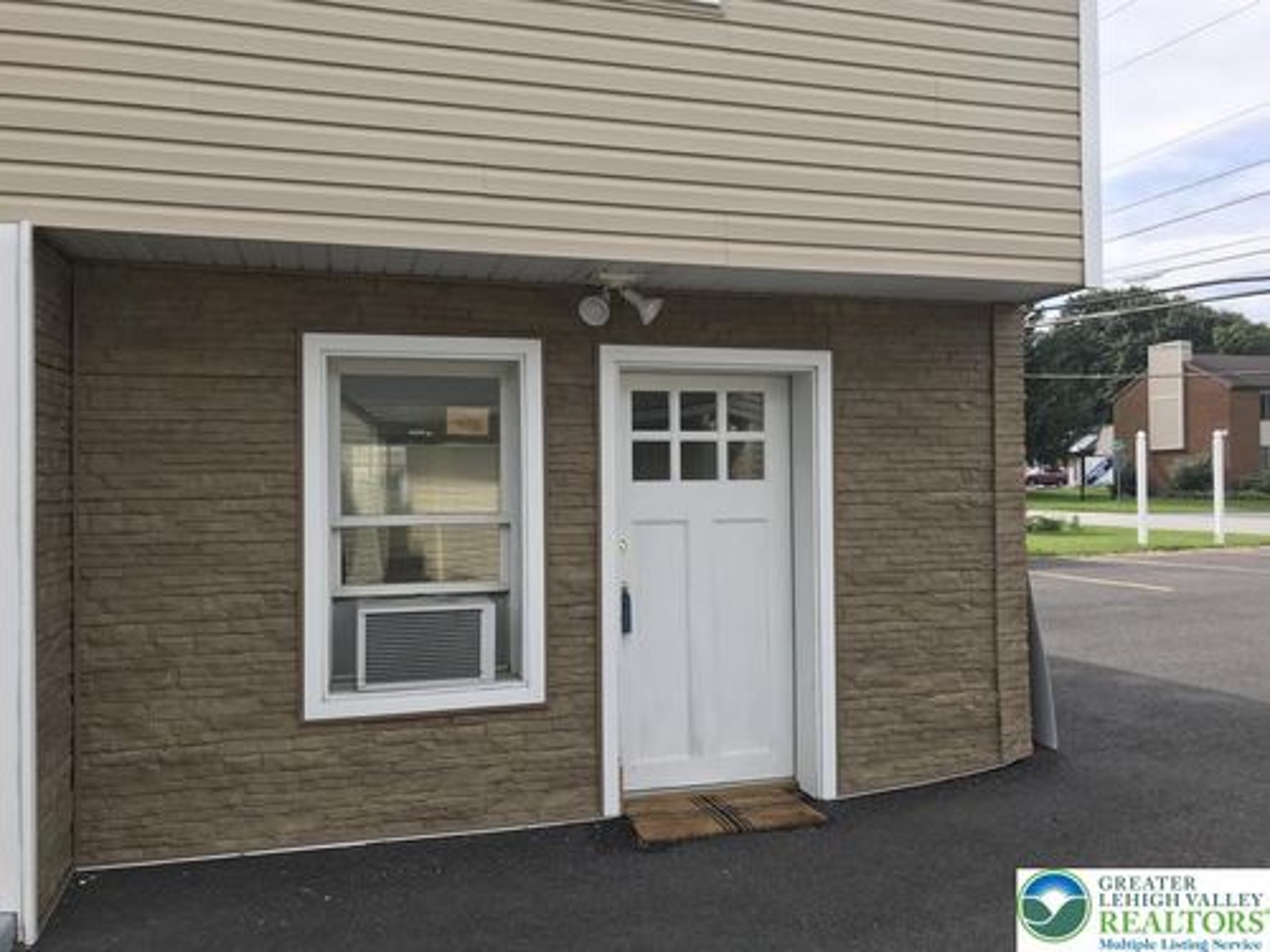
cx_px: 635
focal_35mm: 28
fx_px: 1027
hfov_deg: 63.4
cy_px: 476
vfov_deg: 49.7
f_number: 1.8
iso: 20
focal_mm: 3.99
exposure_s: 1/958
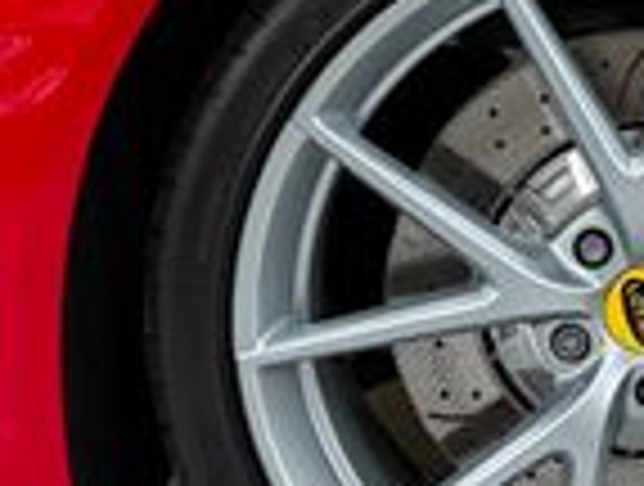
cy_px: 9
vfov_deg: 12.7
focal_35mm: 116
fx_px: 2164
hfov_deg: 16.2
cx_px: 788
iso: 320
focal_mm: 5.96
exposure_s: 1/60
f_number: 1.6
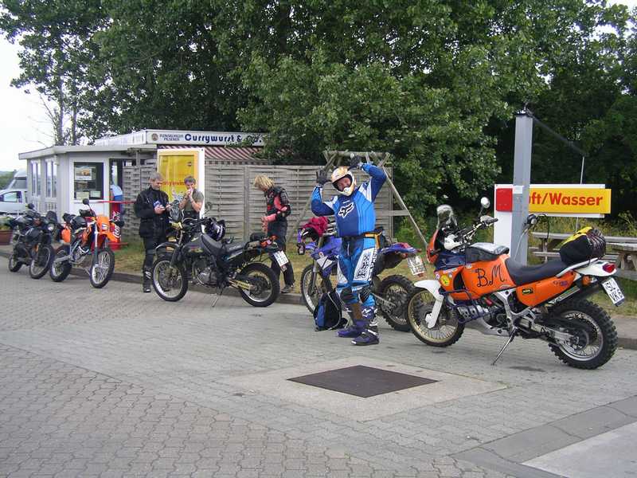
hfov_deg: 39.7
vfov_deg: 30.3
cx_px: 318
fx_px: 883
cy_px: 239
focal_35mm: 48
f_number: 3.1
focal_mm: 7.5
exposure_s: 1/160
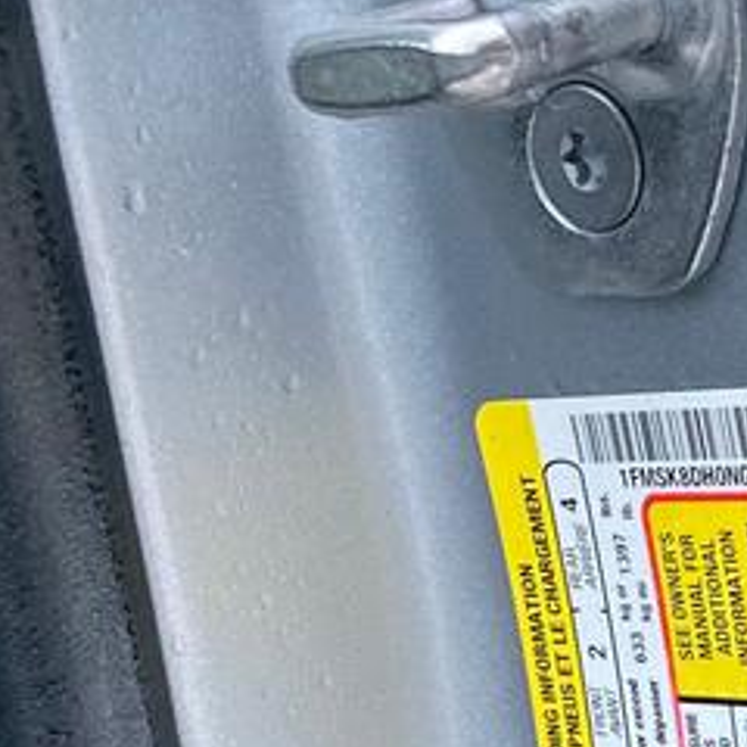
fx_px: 2417
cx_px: 510
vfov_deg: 17.1
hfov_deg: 17.5
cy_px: 784
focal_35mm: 99
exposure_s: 1/51
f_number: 1.8
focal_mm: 3.99
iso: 320
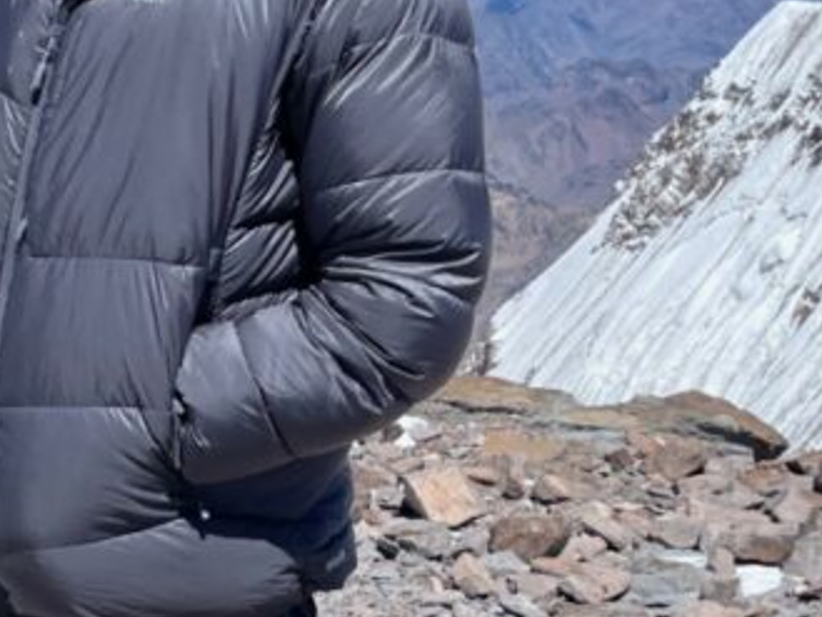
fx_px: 1924
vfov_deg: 18.2
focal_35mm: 81
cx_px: 445
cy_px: 417
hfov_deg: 24.1
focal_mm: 4.2
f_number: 1.6
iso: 32
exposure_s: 1/5814
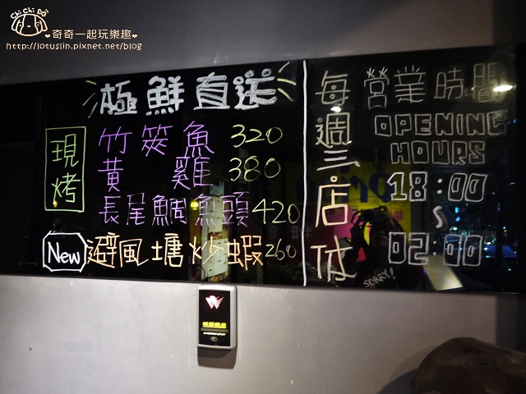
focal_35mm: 28
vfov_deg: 49.7
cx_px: 263
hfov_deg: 63.4
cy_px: 197
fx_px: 425
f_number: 2.5
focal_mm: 14
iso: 800
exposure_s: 1/15
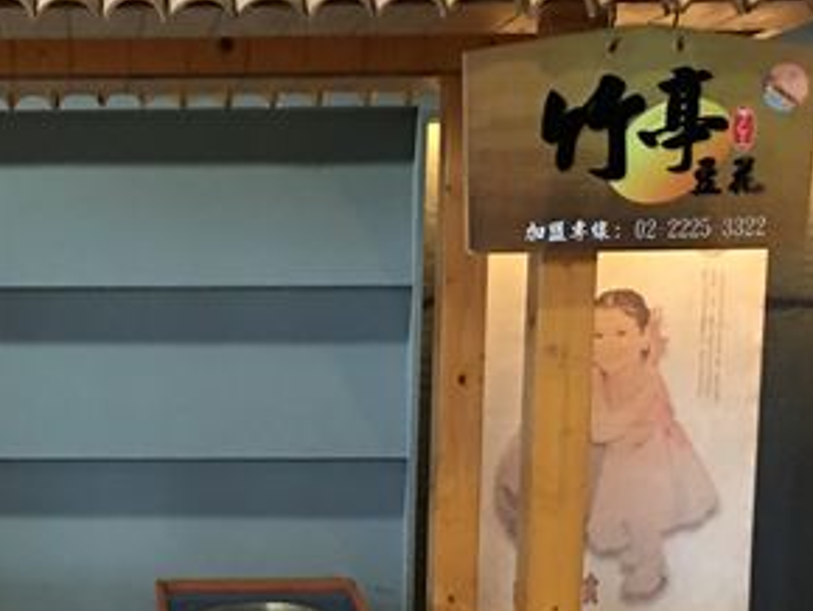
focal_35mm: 80
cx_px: 64
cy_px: 633
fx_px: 1880
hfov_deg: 23.7
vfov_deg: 17.9
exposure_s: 1/8
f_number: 2.2
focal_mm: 4.15
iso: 80
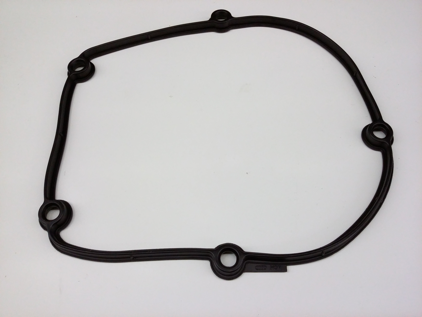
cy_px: 158
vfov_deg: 44.2
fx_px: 390
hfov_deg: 56.8
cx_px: 211
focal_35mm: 32
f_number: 2.4
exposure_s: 1/30
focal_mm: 3.4
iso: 160
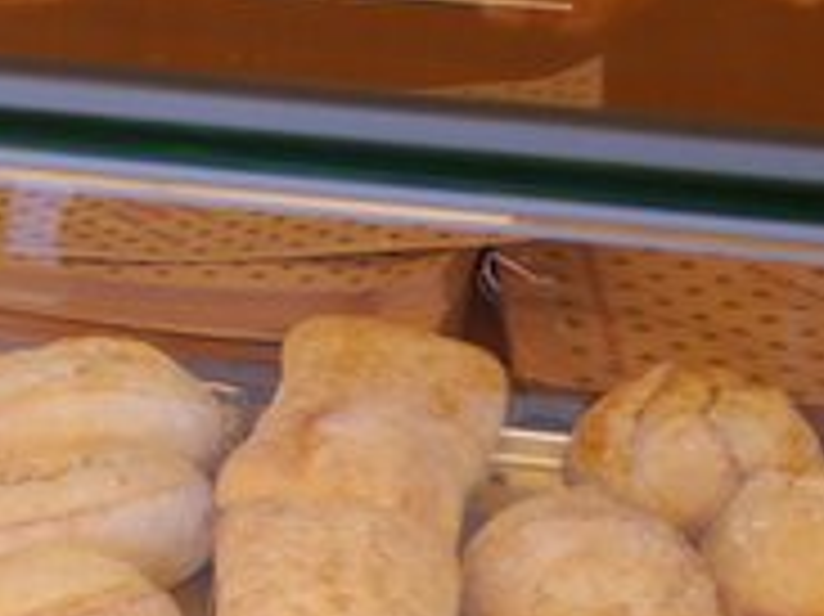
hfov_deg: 10.1
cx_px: -689
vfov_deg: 8.0
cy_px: 63
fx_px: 4377
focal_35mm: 184
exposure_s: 1/80
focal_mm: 14
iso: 160
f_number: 3.5
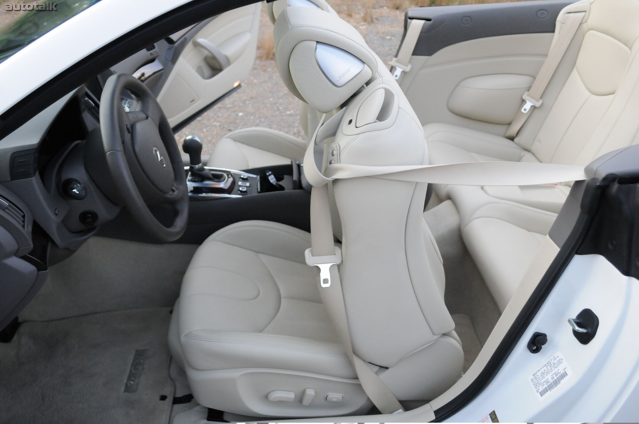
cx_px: 320
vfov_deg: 39.9
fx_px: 585
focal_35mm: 33
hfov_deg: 57.3
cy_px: 212
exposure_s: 1/800
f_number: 5
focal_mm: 22
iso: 2000
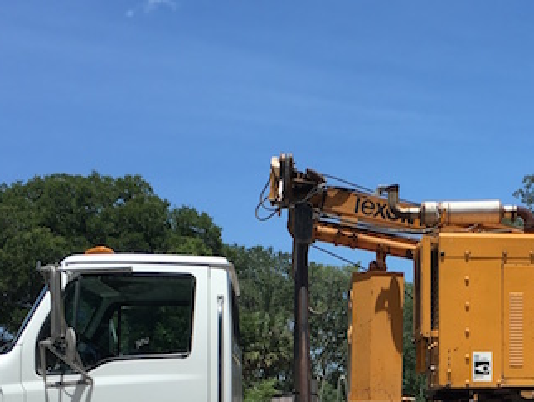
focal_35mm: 72
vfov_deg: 19.5
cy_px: 458
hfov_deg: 26.4
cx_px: 441
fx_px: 1112
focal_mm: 4.15
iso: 25
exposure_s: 1/1570
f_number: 2.2
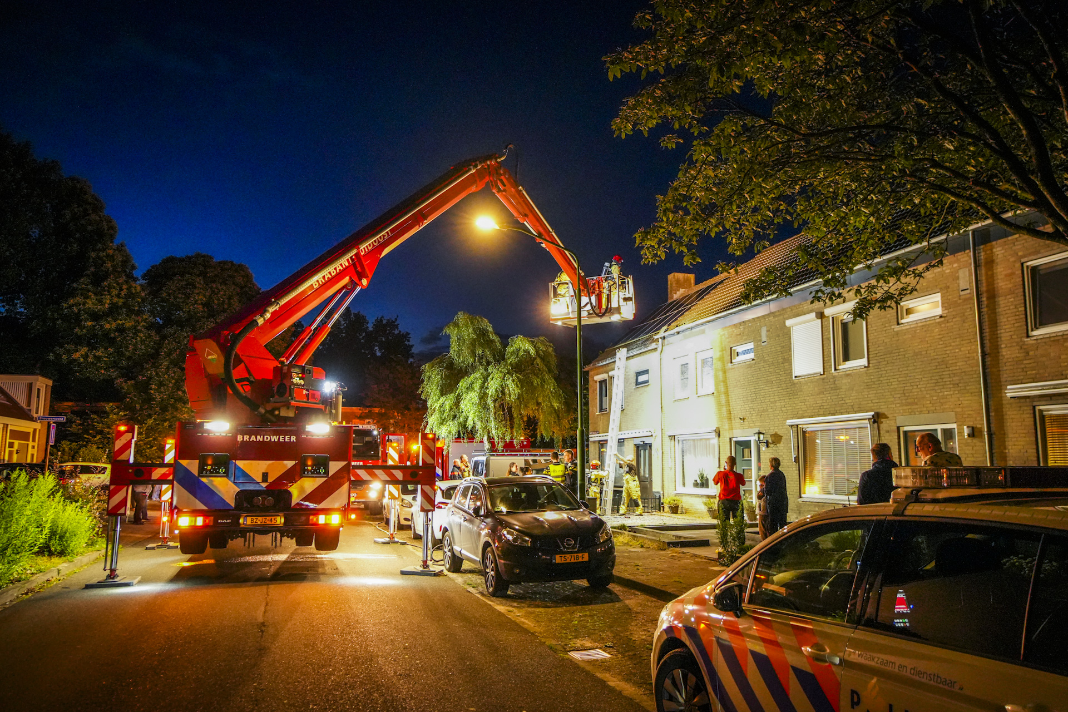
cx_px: 534
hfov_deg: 69.4
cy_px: 356
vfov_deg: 49.6
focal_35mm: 26
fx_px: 771
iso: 6400
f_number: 2.8
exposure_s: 1/60
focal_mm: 26
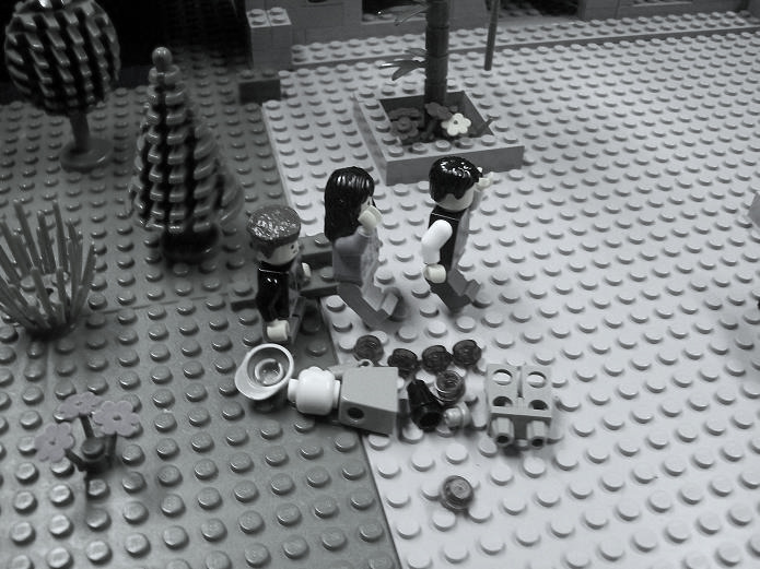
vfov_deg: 39.6
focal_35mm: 36
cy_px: 284
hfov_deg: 51.4
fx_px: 790
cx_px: 380
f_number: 2.7
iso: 160
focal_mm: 6
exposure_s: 1/40
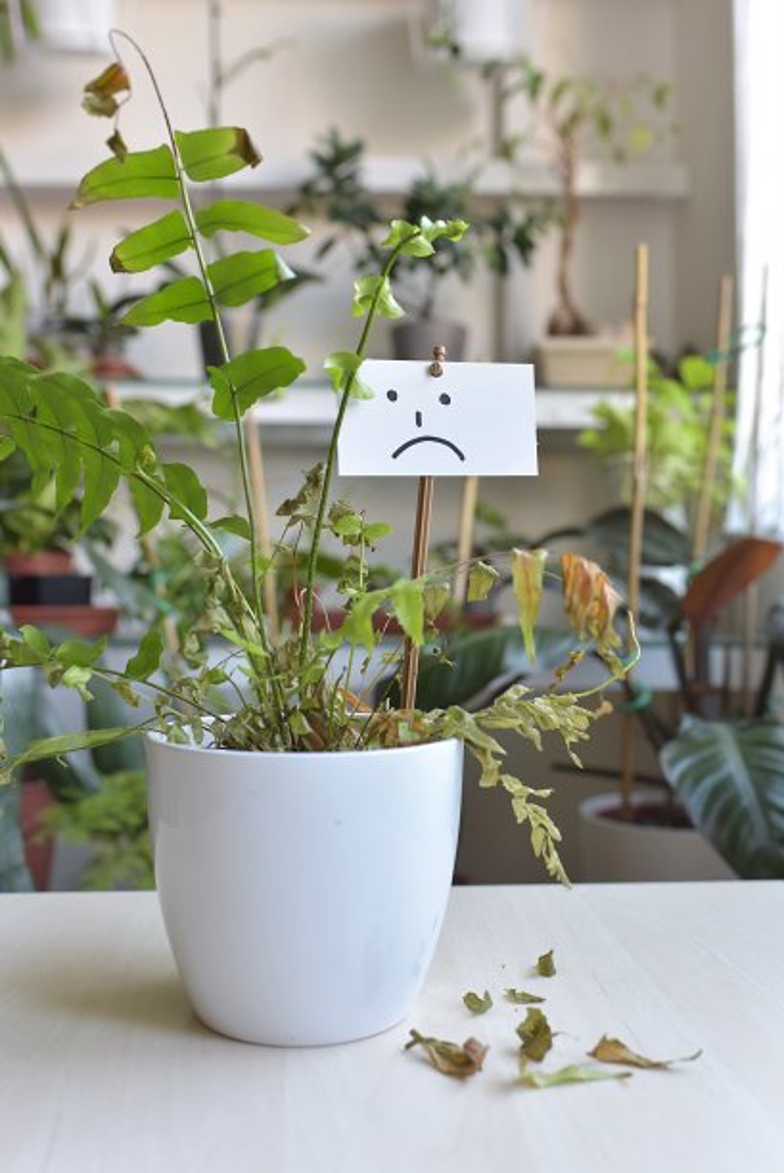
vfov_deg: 54.4
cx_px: 392
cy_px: 586
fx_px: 1141
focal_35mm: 35
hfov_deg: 37.9
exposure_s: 1/40
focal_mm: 35
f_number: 4.5
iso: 400
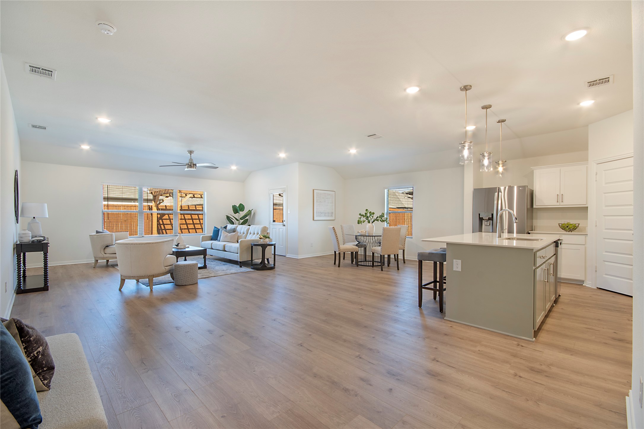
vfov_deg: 77.3
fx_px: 268
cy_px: 214
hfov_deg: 100.4
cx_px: 322
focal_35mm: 15
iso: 100
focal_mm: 10
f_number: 11
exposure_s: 1/5
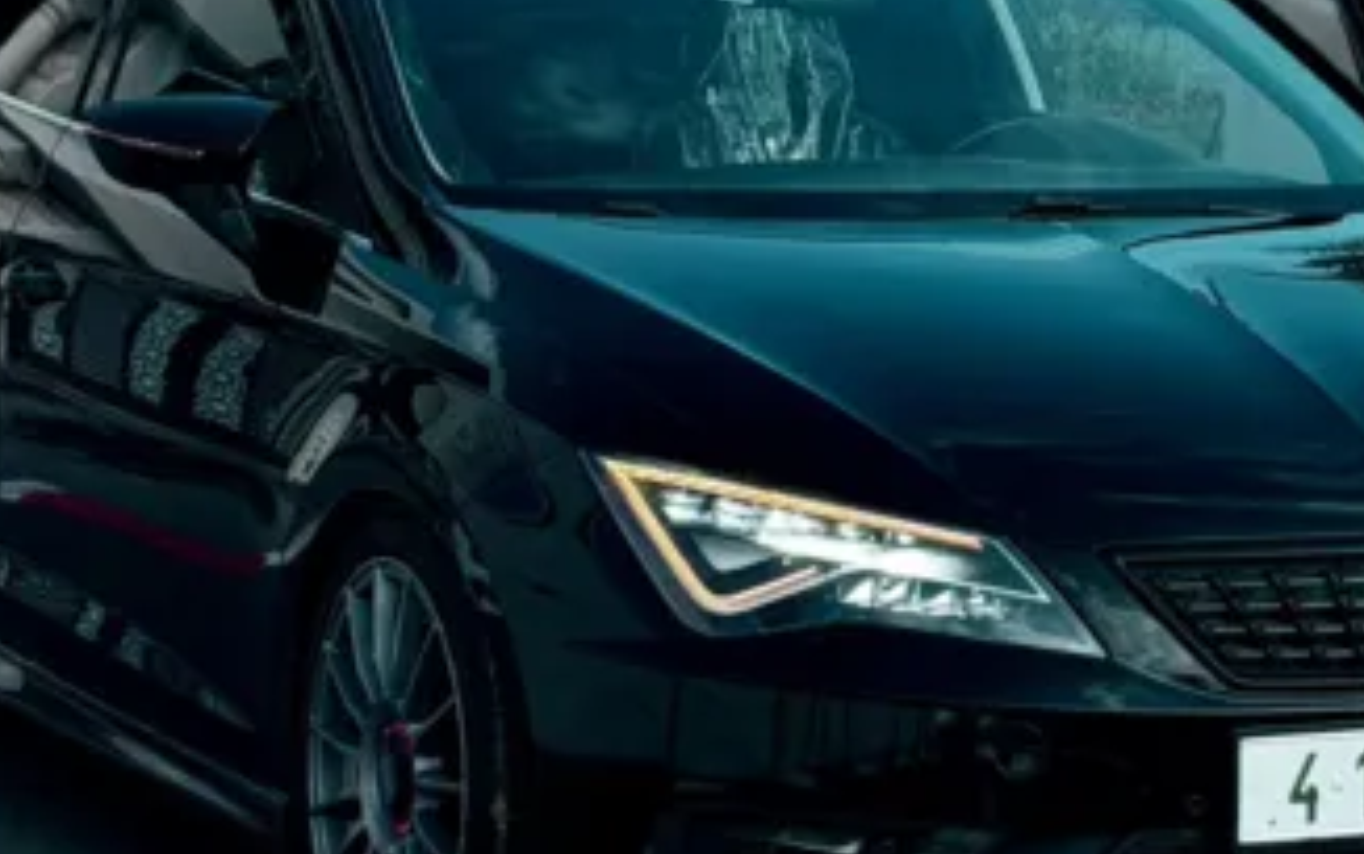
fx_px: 3719
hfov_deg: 20.7
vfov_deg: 13.1
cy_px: 251
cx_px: 858
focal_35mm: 100
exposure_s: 1/2762
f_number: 1.78
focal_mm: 6.76
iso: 64
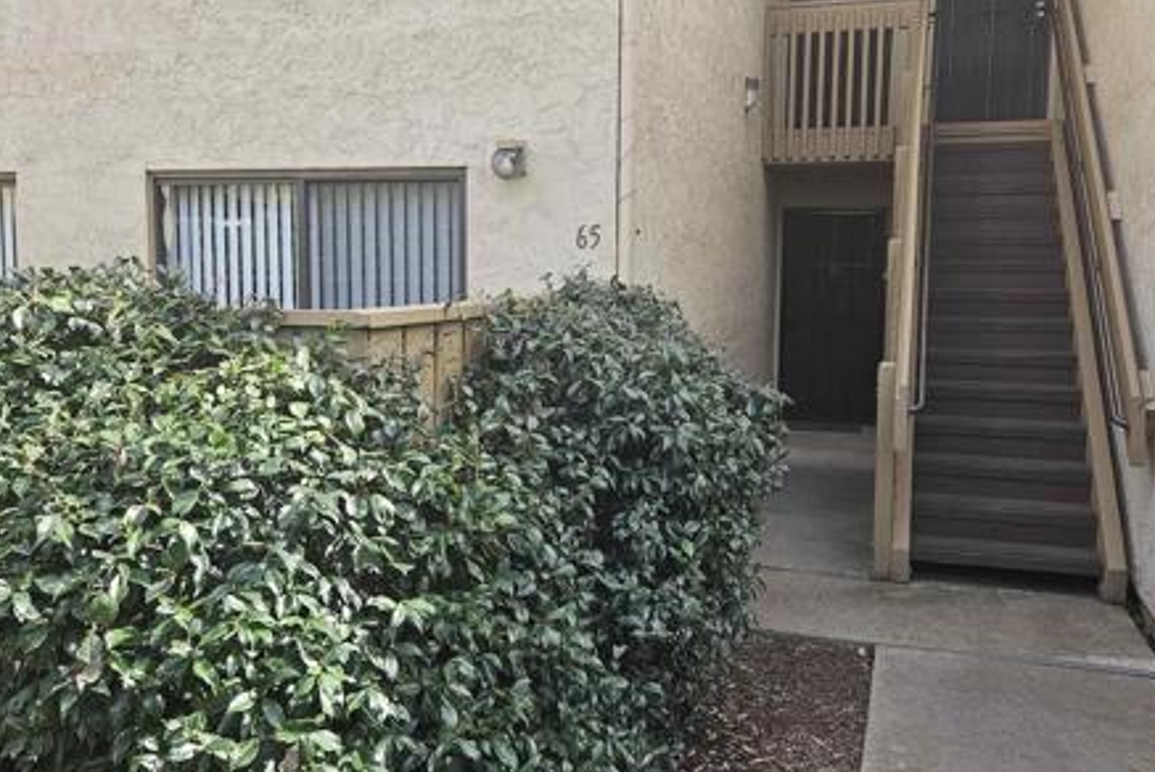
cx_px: 537
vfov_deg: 37.9
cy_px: 373
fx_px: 1124
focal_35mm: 35
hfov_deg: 54.4
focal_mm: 5.4
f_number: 1.8
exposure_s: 1/260
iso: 25
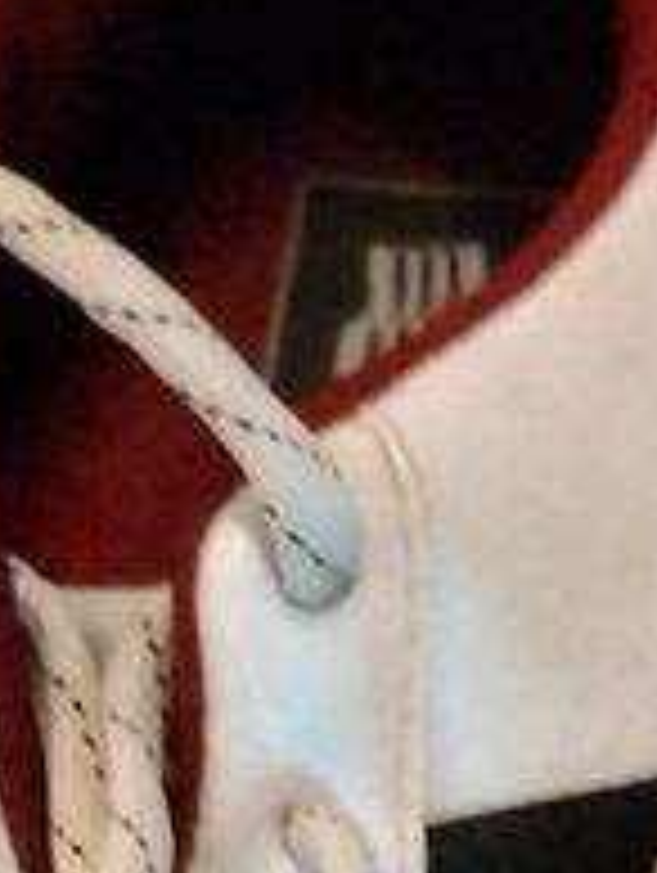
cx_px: 729
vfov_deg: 13.6
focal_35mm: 134
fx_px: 3384
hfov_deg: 10.9
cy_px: 1400
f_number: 4
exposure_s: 1/12.5
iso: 9935
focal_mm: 4.26
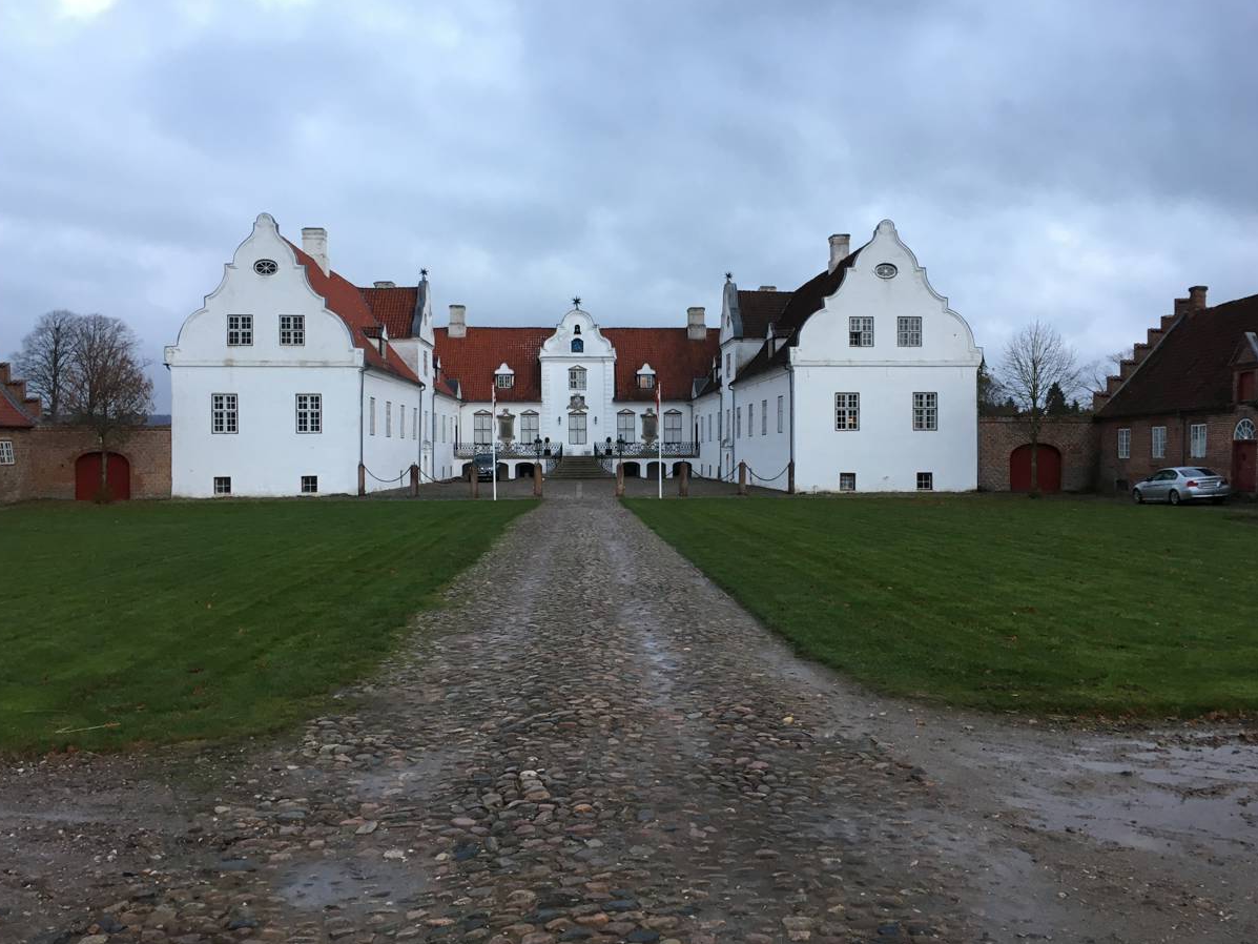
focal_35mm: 31
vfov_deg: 45.4
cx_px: 625
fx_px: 1127
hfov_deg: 58.3
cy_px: 450
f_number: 2.2
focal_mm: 4.15
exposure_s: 1/33
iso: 64
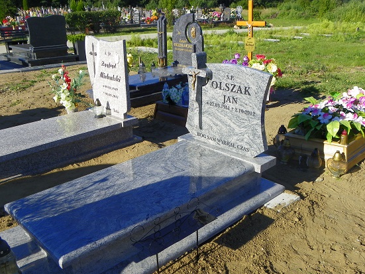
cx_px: 175
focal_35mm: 36
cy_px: 155
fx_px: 380
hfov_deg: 51.3
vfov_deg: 39.6
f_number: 4.5
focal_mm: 5.5
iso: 64
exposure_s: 1/250
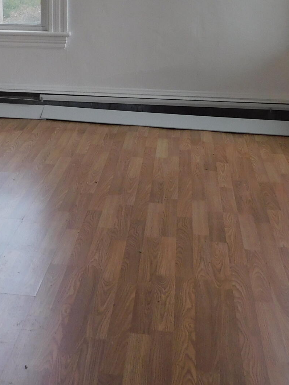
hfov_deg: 22.0
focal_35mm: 65
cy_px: 21
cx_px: 24
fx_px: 724
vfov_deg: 28.4
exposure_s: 1/50
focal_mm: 4
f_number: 3
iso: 125
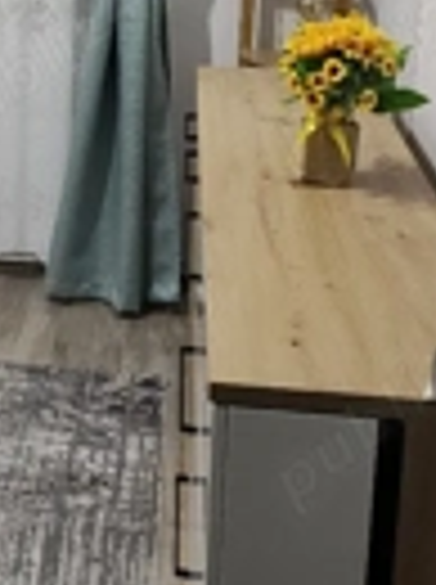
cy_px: 94
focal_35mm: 77
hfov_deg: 17.4
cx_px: -189
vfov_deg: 24.8
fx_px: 1297
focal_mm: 5.89
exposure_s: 1/50
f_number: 1.4
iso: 286
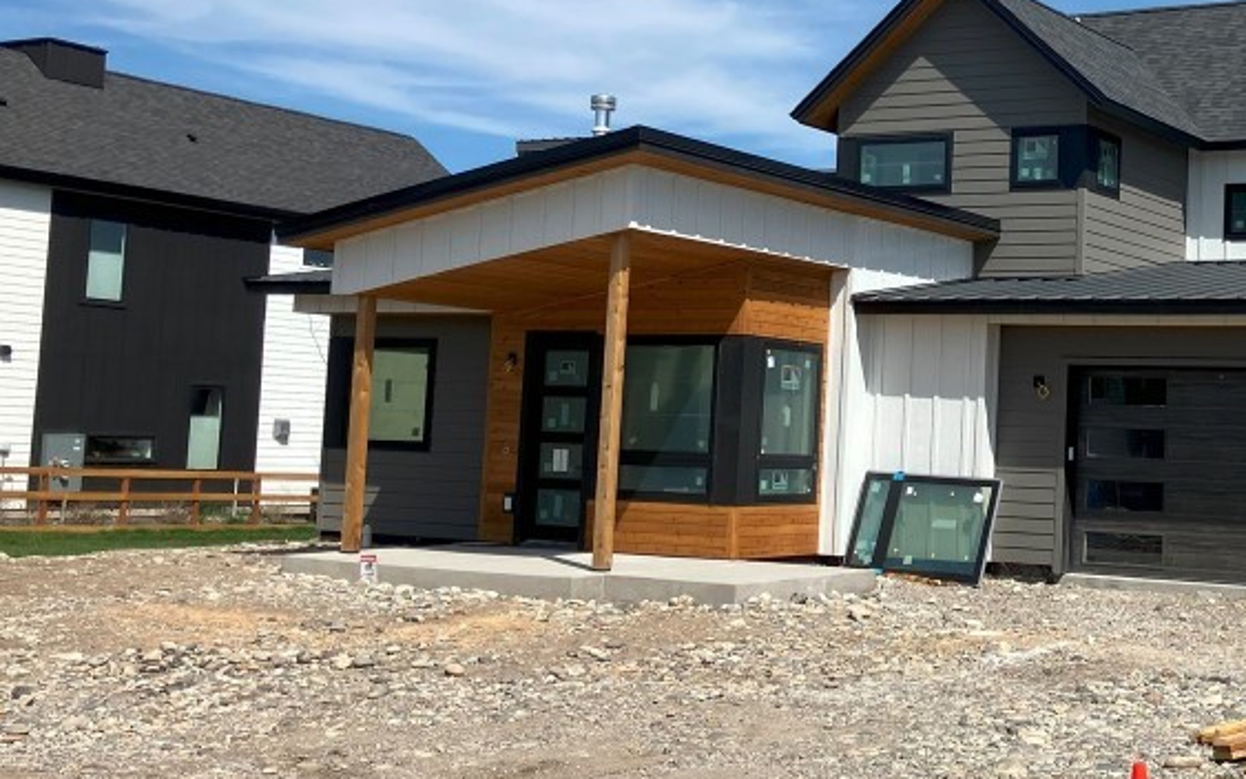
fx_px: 1834
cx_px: 1089
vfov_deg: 23.9
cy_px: 303
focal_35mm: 54
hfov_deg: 35.6
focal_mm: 3.99
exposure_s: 1/2857
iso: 32
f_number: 1.8
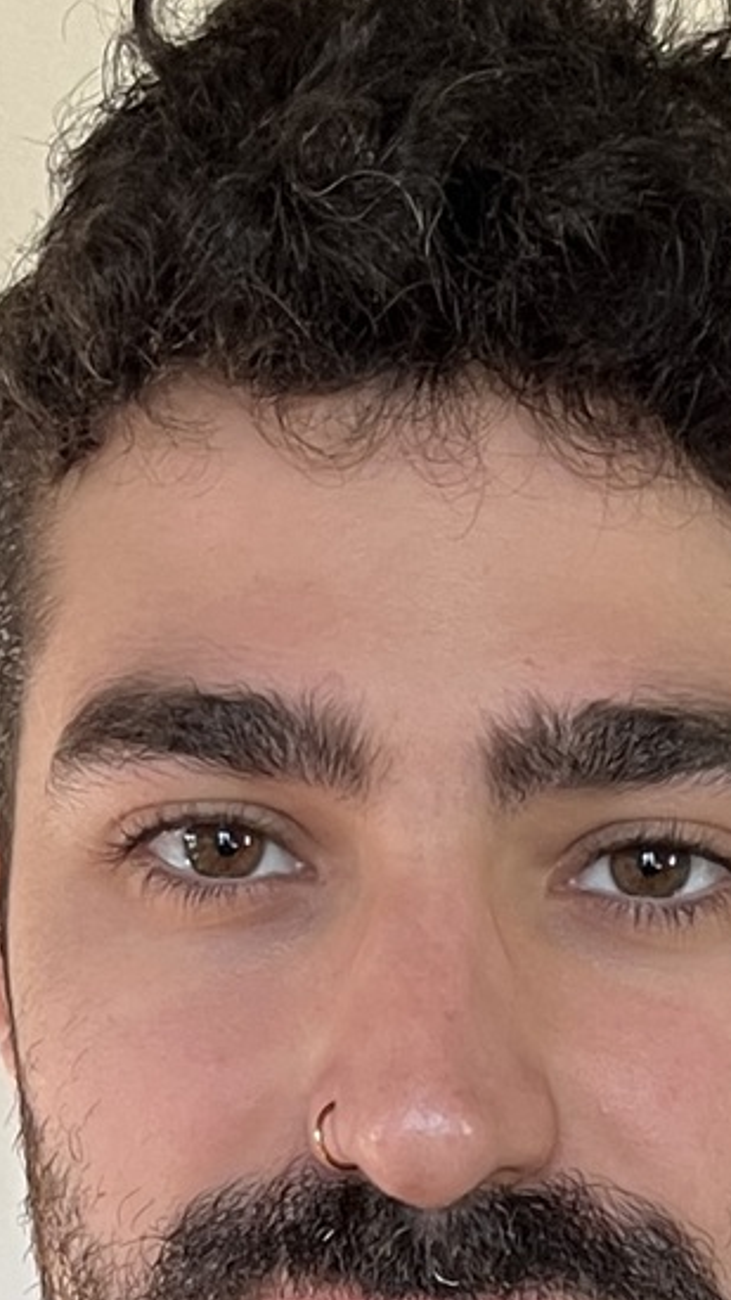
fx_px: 2273
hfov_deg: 18.3
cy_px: 1333
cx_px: 426
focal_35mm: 66
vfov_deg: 29.5
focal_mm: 5.1
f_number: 1.6
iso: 125
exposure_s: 1/66
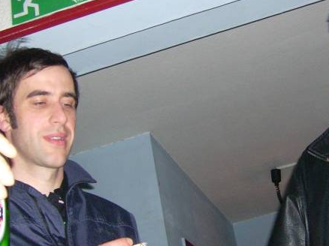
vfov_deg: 22.9
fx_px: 608
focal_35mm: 64
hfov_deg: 29.8
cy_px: 116
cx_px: 250
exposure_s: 1/60
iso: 100
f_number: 2.8
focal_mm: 5.95
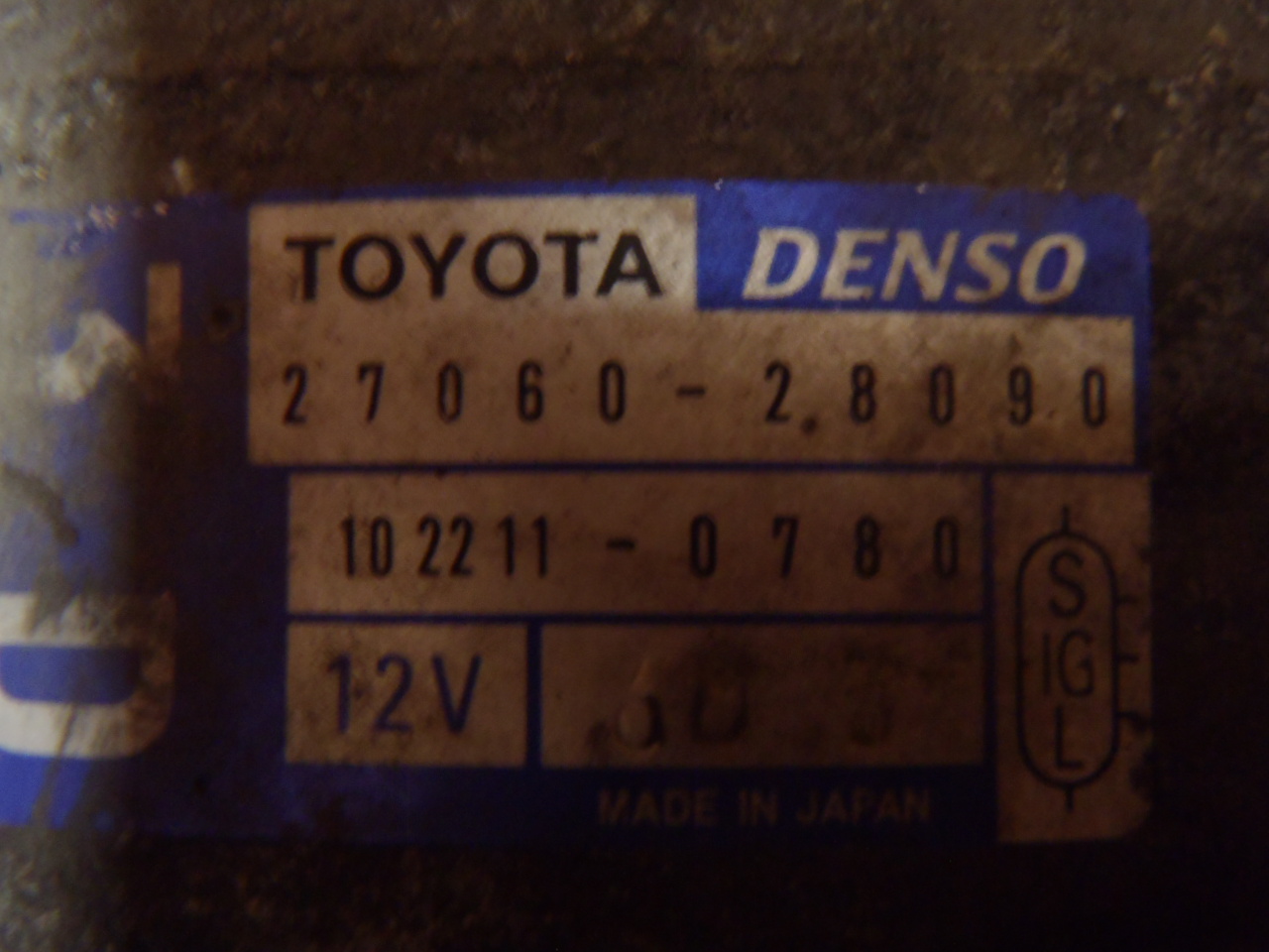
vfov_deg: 38.7
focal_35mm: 37
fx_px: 1356
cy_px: 476
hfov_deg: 50.1
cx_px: 634
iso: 400
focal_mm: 6.64
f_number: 4.7
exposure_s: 1/4
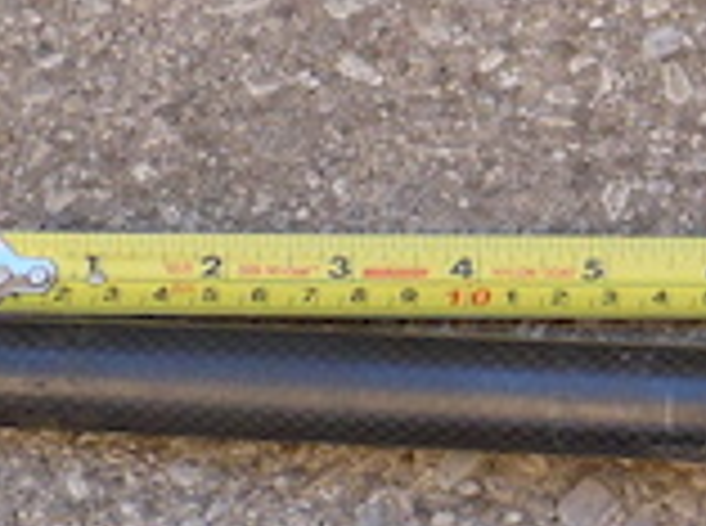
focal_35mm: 189
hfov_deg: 9.6
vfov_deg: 7.8
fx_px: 3846
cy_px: 539
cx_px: 1560
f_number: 2.8
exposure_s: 1/100
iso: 100
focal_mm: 6.1
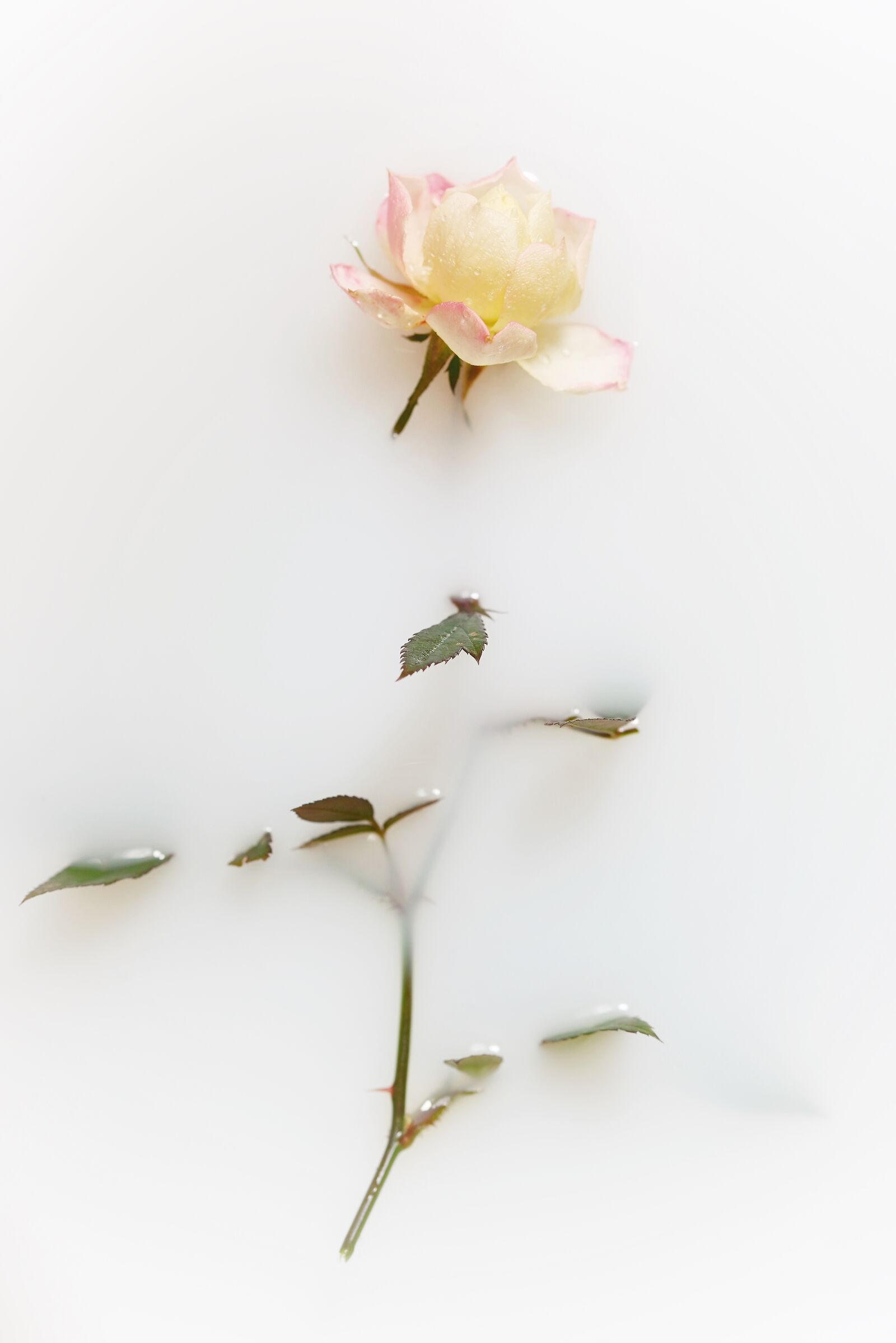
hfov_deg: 8.7
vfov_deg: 13.0
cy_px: 672
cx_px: 448
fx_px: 5880
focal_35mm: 158
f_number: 5.6
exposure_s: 1/6
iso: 160
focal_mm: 105
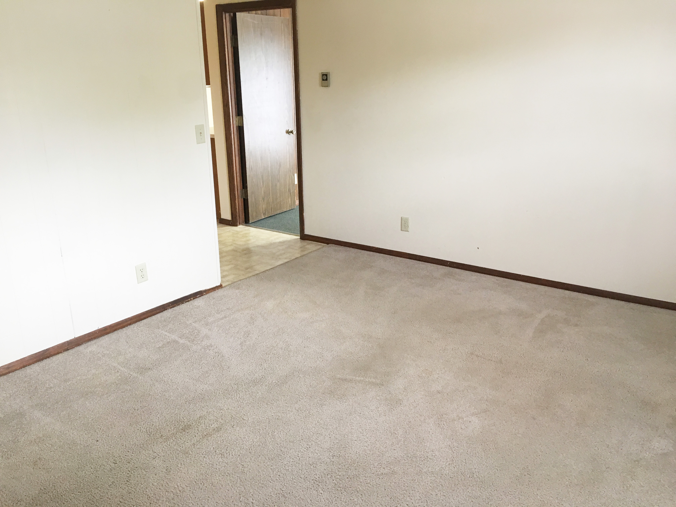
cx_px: 338
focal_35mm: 29
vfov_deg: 48.2
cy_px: 254
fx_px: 566
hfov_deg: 61.7
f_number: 2.2
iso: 80
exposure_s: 1/30
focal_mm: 4.15
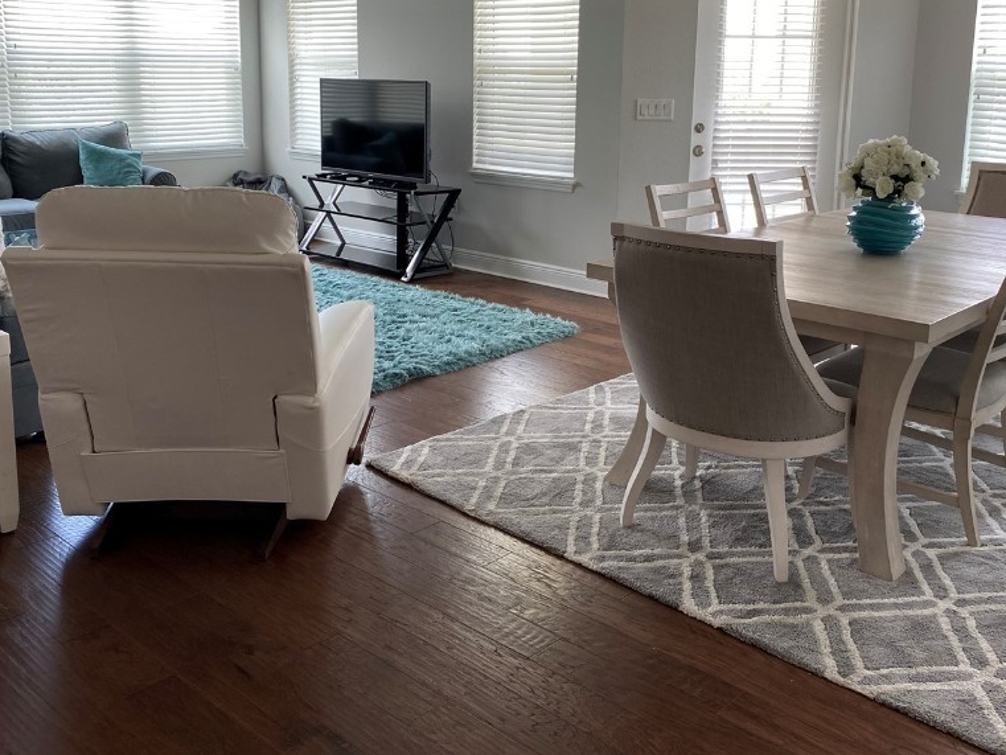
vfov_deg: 40.2
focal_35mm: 35
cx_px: 494
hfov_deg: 52.6
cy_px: 254
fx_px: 1017
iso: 50
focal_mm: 4.25
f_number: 1.8
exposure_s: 1/120
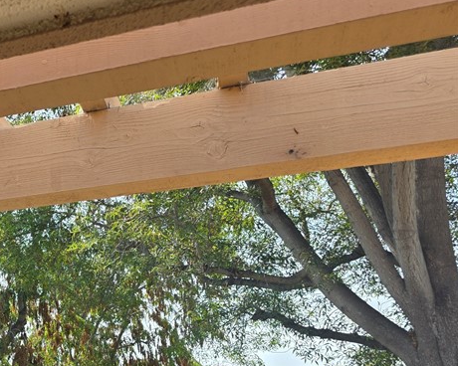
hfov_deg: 32.7
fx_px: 678
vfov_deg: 29.1
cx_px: -49
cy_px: 328
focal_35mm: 50
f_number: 1.7
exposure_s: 1/2043
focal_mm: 6.3
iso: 80
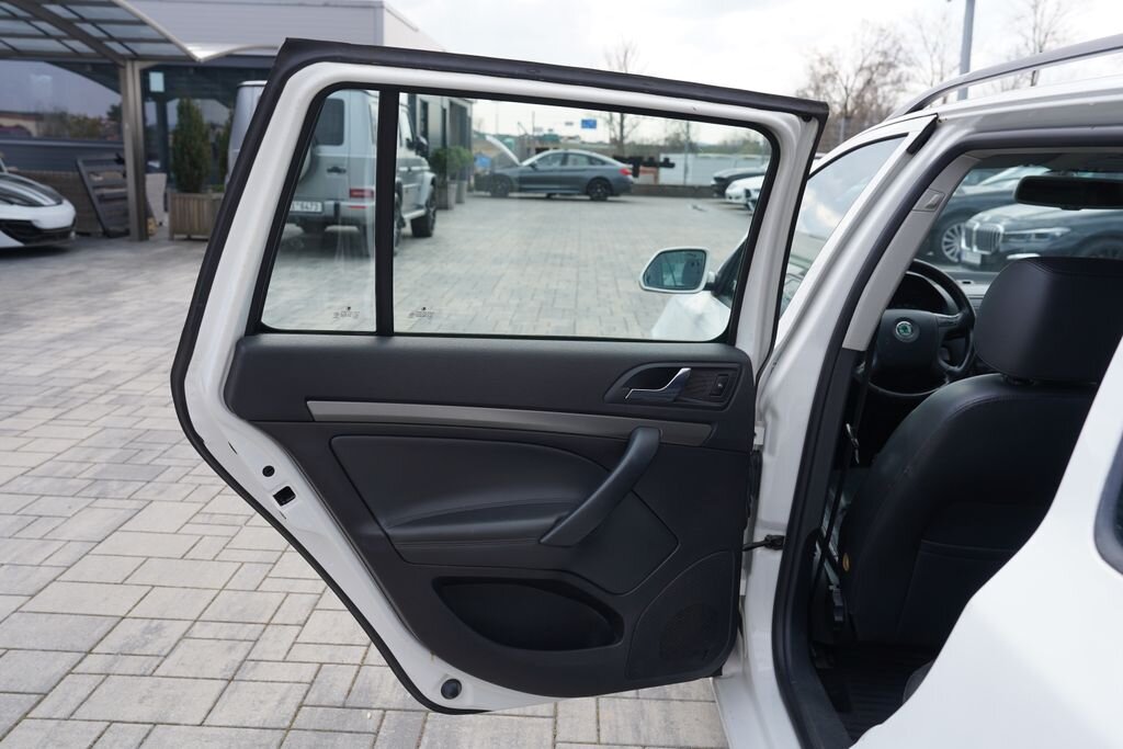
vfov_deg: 41.1
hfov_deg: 58.7
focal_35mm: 32
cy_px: 374
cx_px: 562
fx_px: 998
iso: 100
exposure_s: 1/160
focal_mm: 32
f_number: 5.6
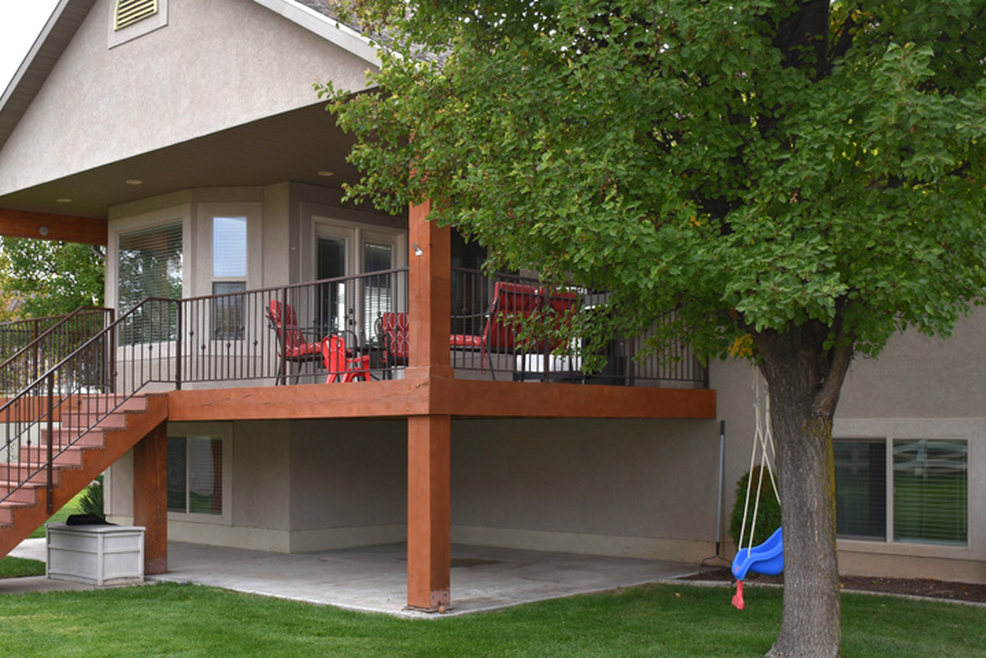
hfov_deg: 41.8
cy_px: 406
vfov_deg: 28.6
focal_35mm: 47
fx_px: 1288
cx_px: 410
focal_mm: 22
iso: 100
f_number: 3.5
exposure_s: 1/250
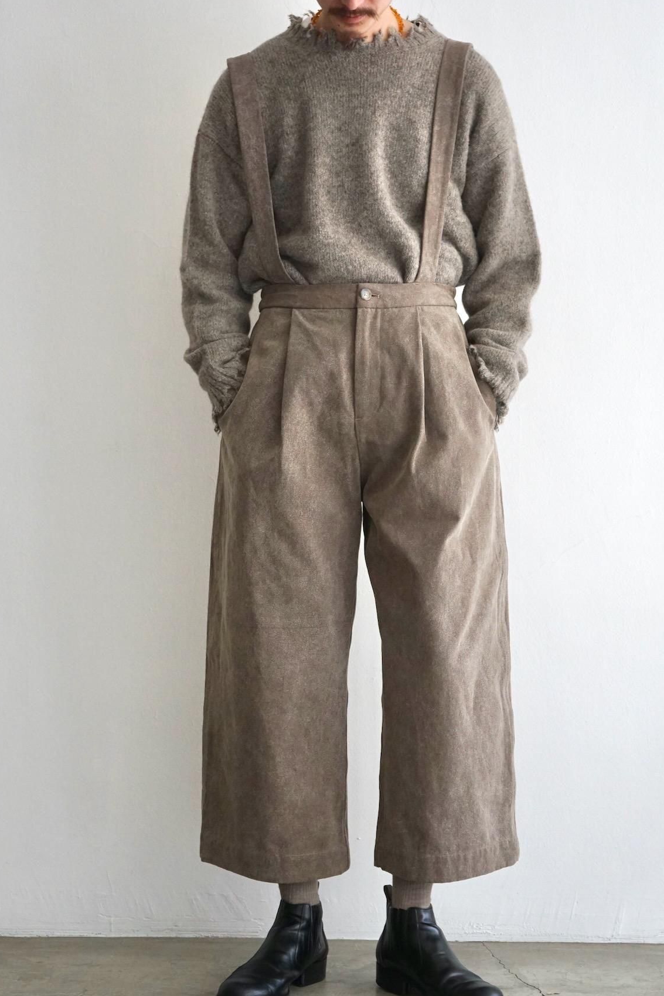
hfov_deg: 25.1
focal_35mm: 54
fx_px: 1494
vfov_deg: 36.9
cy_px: 521
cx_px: 345
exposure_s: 1/160
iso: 1250
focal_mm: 51
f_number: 4.5
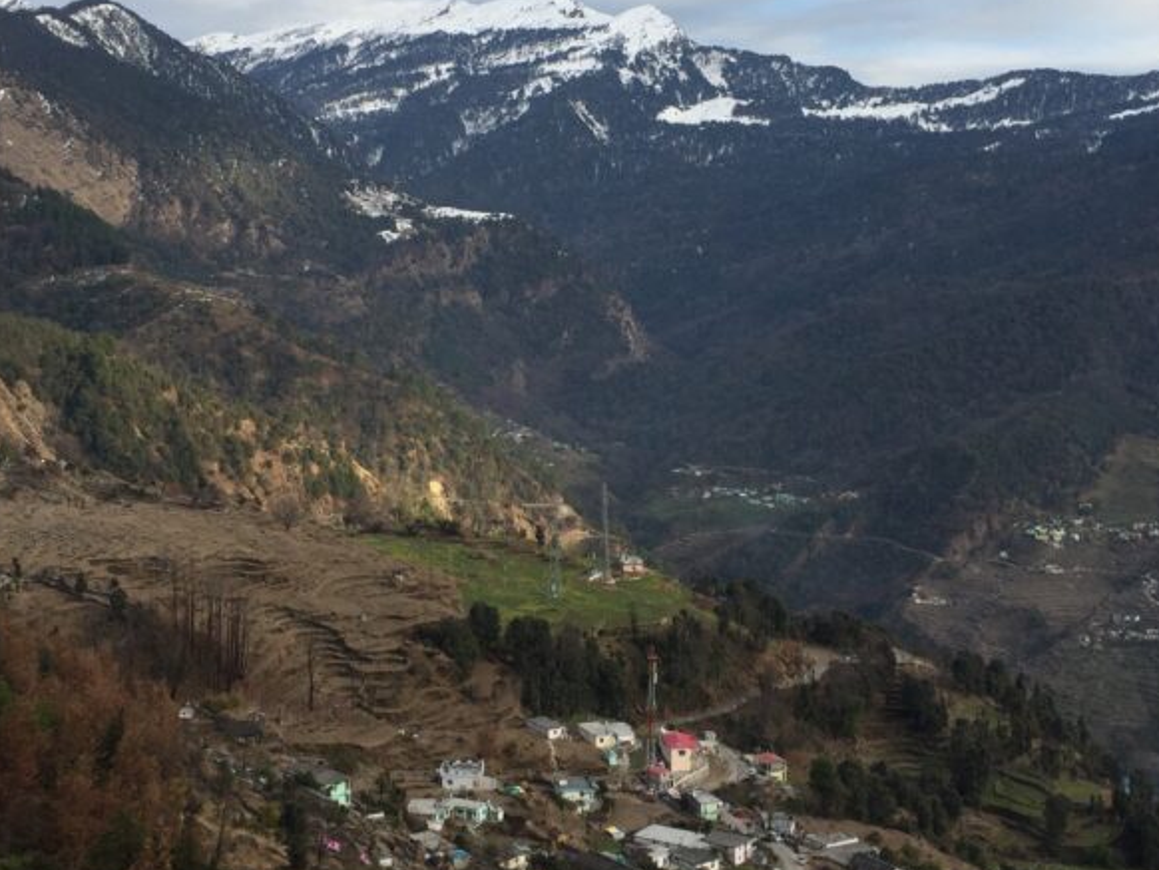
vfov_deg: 28.5
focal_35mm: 51
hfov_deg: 37.5
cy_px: 354
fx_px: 1708
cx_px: 552
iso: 32
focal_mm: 4.15
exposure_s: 1/842
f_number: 2.2
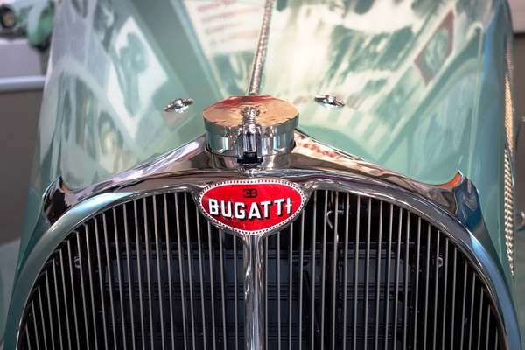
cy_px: 175
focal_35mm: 63
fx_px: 919
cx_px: 262
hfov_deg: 31.9
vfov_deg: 21.6
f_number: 3.5
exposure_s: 1/40
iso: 800
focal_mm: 23.27
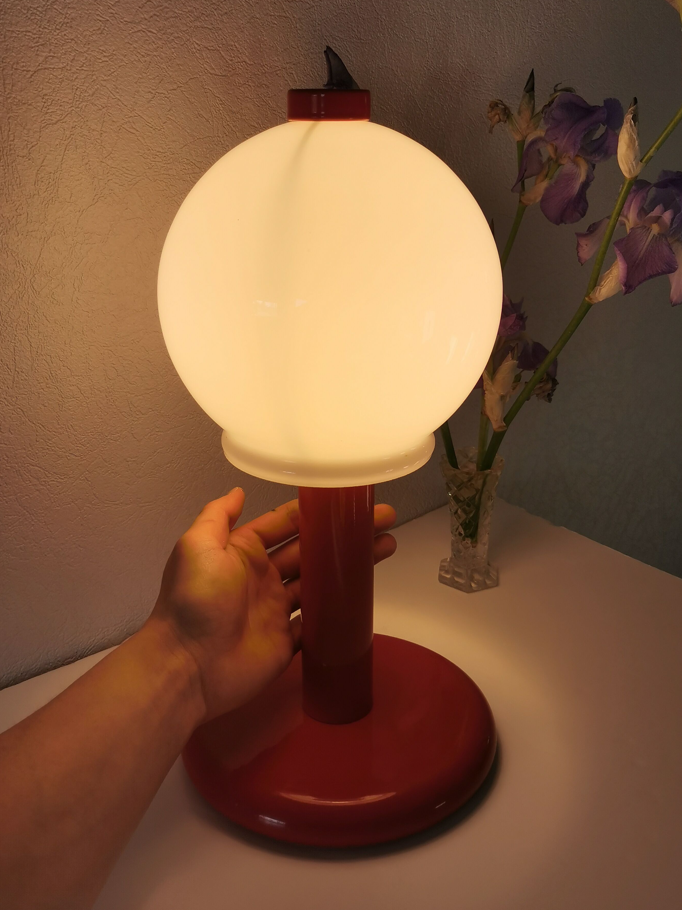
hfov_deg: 40.7
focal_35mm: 35
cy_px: 453
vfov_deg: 52.6
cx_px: 337
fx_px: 919
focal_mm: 5.58
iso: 50
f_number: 1.8
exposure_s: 1/1074
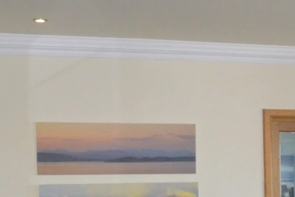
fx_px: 819
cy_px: 245
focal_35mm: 100
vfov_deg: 13.3
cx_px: 445
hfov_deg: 18.1
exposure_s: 1/60
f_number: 14
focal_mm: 18
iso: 2000
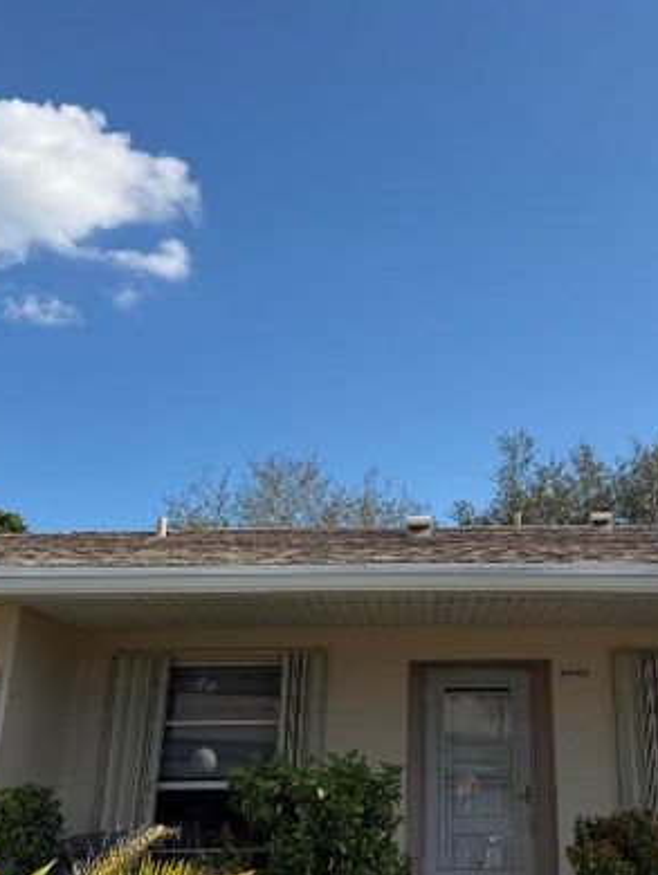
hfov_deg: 34.7
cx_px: 458
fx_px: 1038
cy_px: 331
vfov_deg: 45.4
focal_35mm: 41
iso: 80
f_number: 1.78
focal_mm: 6.76
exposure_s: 1/4975
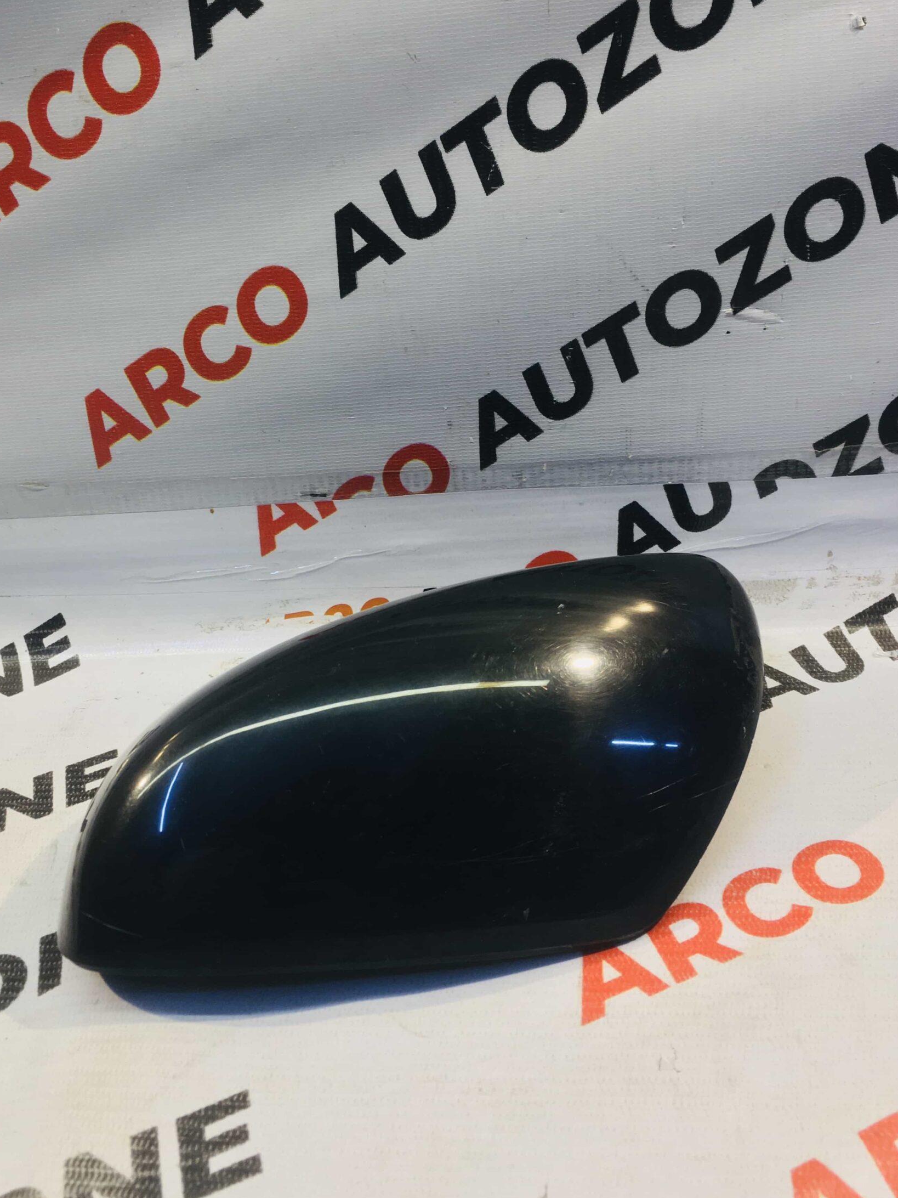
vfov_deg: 54.0
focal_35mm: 34
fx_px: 1176
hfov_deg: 41.8
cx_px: 414
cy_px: 604
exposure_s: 1/33
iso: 40
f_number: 2.2
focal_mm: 4.15
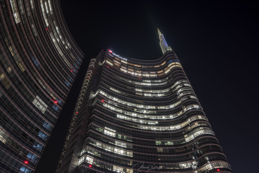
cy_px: 86
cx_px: 130
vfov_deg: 53.1
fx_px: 173
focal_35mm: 24
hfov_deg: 73.7
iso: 100
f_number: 8
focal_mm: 16
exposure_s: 30
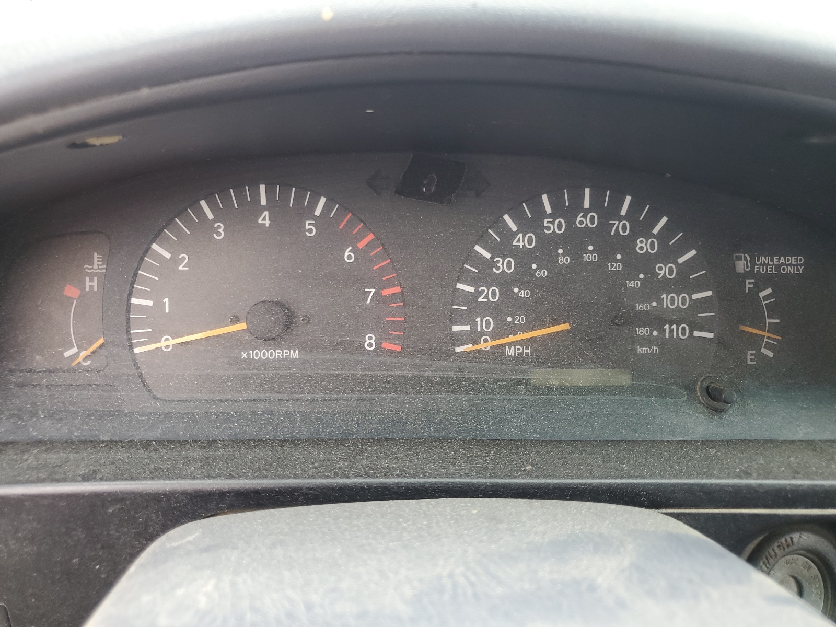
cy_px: 314
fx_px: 628
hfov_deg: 67.3
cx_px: 418
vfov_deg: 53.1
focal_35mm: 26
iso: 63
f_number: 1.5
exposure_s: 1/60.2
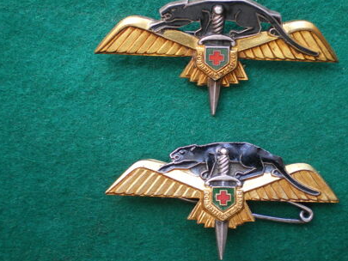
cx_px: 202
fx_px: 453
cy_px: 133
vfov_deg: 32.2
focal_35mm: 45
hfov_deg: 41.9
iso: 160
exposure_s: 1/50
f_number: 3.1
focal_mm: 6.3
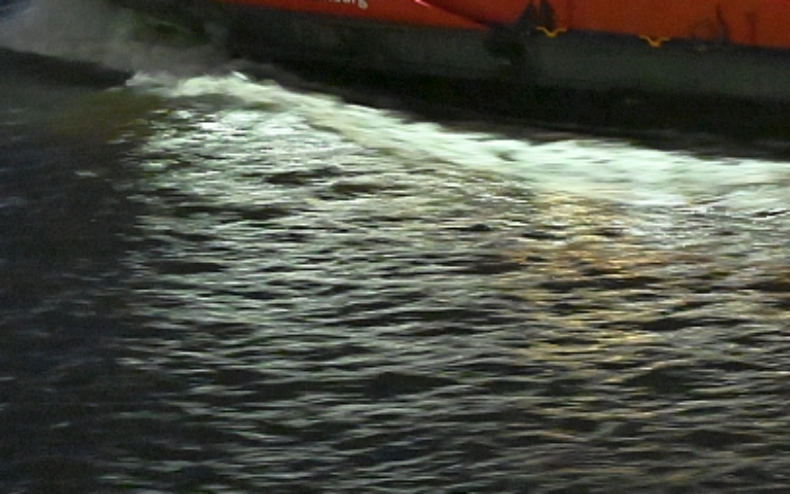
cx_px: 860
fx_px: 4436
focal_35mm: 206
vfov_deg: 6.3
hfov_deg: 10.1
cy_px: -157
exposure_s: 1/15
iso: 25600
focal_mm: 80
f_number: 4.5
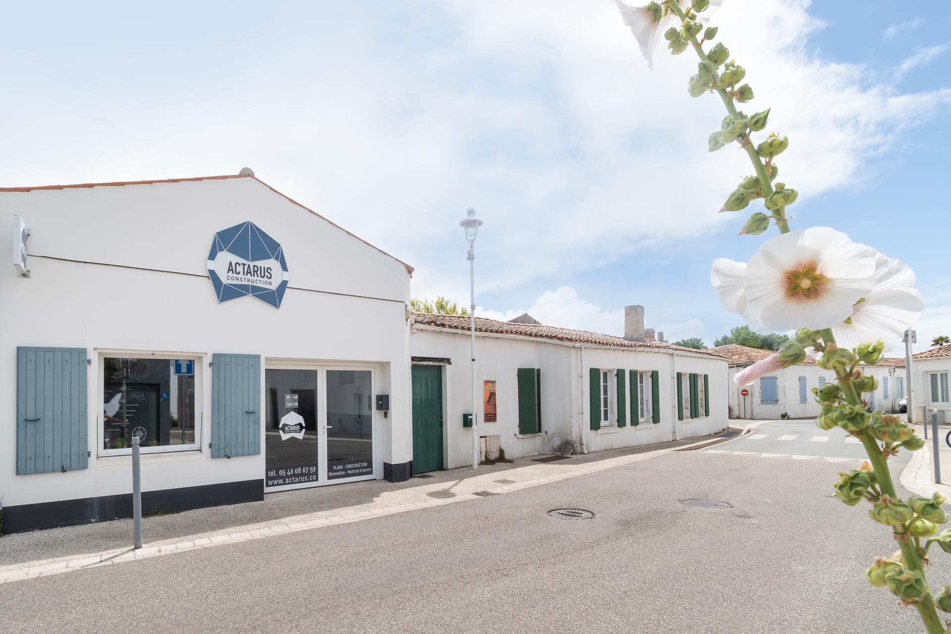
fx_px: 396
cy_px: 317
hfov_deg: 100.4
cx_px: 476
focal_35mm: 15
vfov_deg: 77.3
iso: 100
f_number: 11
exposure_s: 1/160
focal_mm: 10
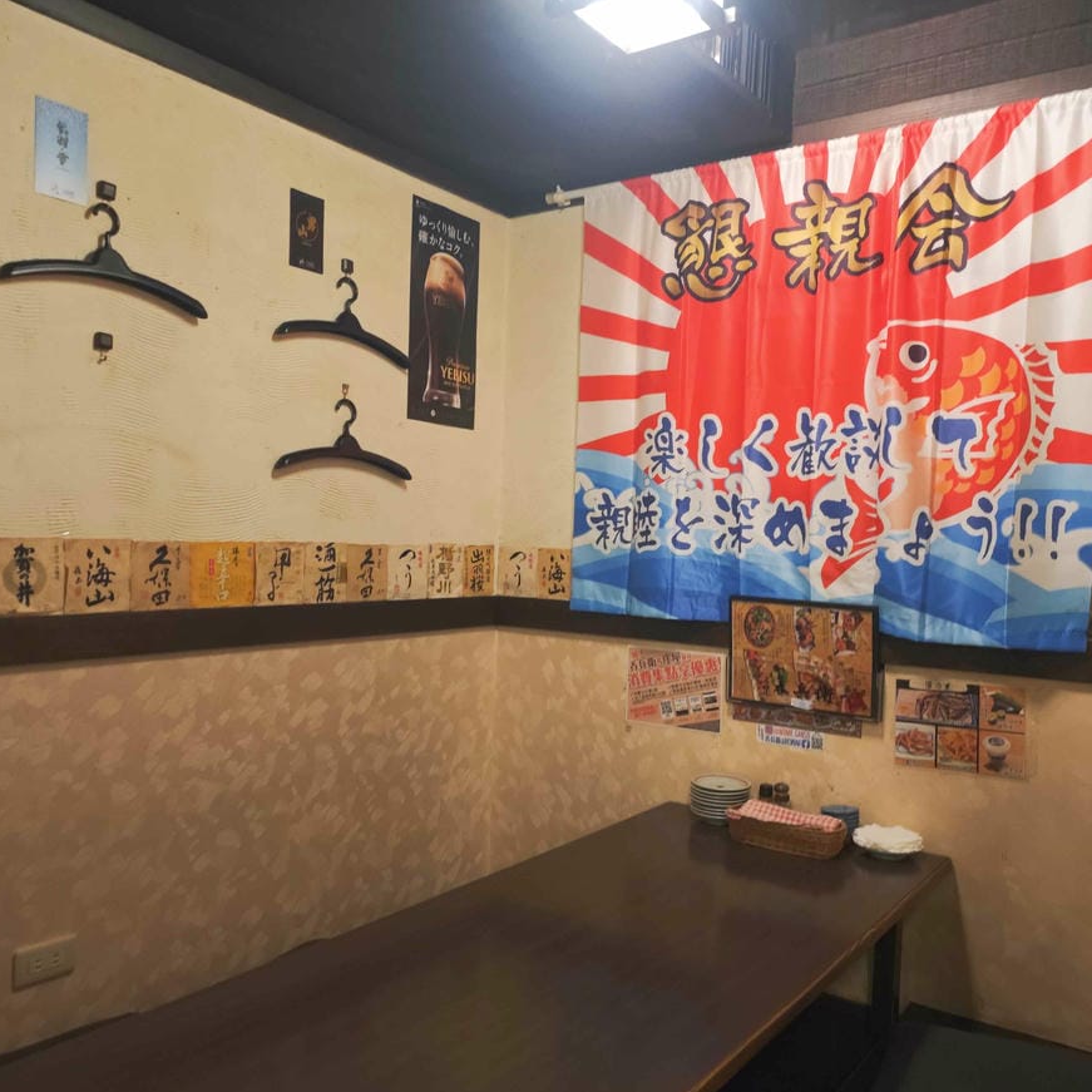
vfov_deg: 57.3
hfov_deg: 57.2
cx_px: 601
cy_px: 562
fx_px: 999
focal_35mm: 28
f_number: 1.63
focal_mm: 8.72
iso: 1600
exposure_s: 1/24
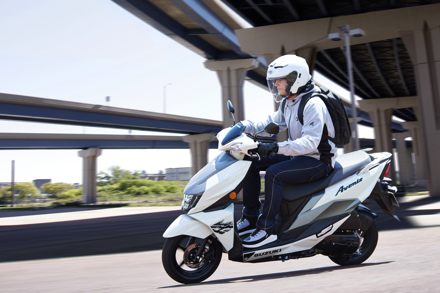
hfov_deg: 11.7
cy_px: 152
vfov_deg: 7.8
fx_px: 2139
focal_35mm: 175
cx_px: 208
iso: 100
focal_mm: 165
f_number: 5.6
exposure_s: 1/160
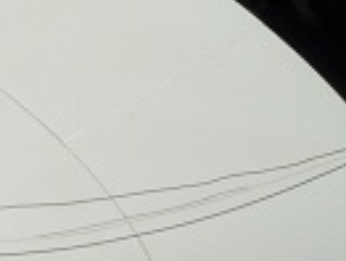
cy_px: 198
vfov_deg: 4.5
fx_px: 3348
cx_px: -592
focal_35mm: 334
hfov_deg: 5.6
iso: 100
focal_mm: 8.7
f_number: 8
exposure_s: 1/500
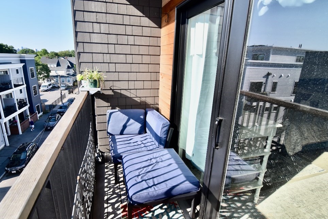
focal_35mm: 18
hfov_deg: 91.5
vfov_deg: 68.8
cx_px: 158
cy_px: 105
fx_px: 160
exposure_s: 1/500
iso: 400
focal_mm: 11
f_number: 8
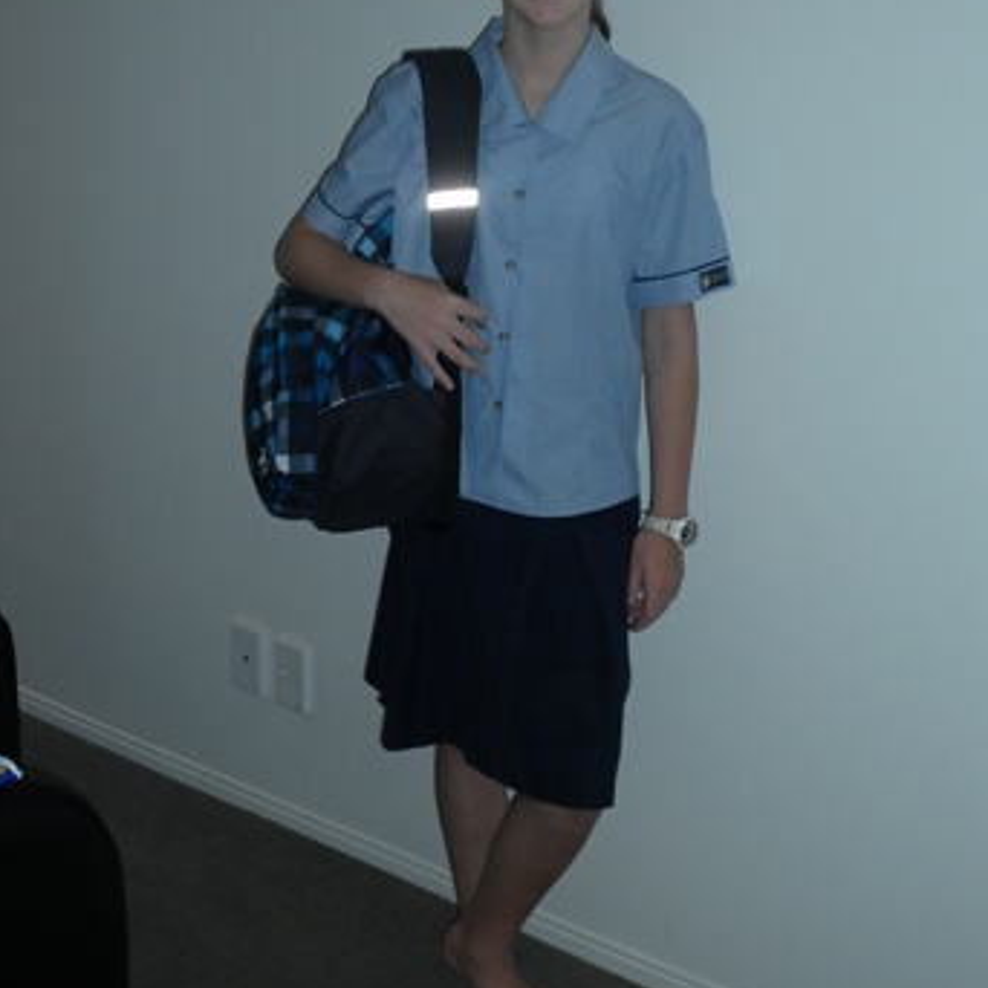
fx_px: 2002
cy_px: 425
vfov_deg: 27.7
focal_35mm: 62
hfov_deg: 27.7
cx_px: 514
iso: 200
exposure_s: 1/50
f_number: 3.8
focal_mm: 9
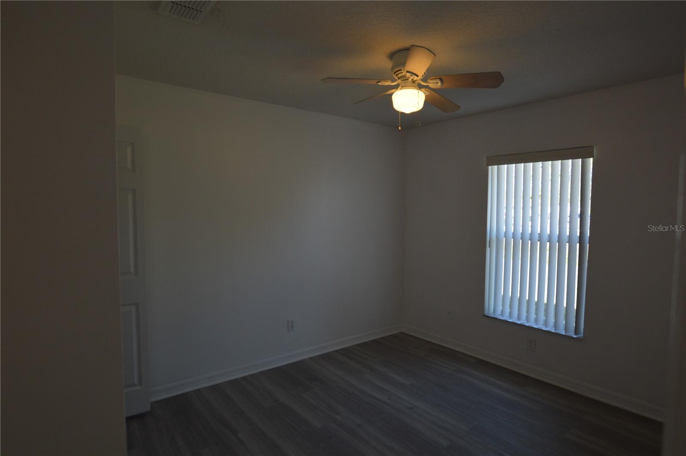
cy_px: 228
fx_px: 371
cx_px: 343
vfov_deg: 63.1
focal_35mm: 20
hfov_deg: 85.5
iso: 400
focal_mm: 13
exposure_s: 1/125
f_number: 5.6
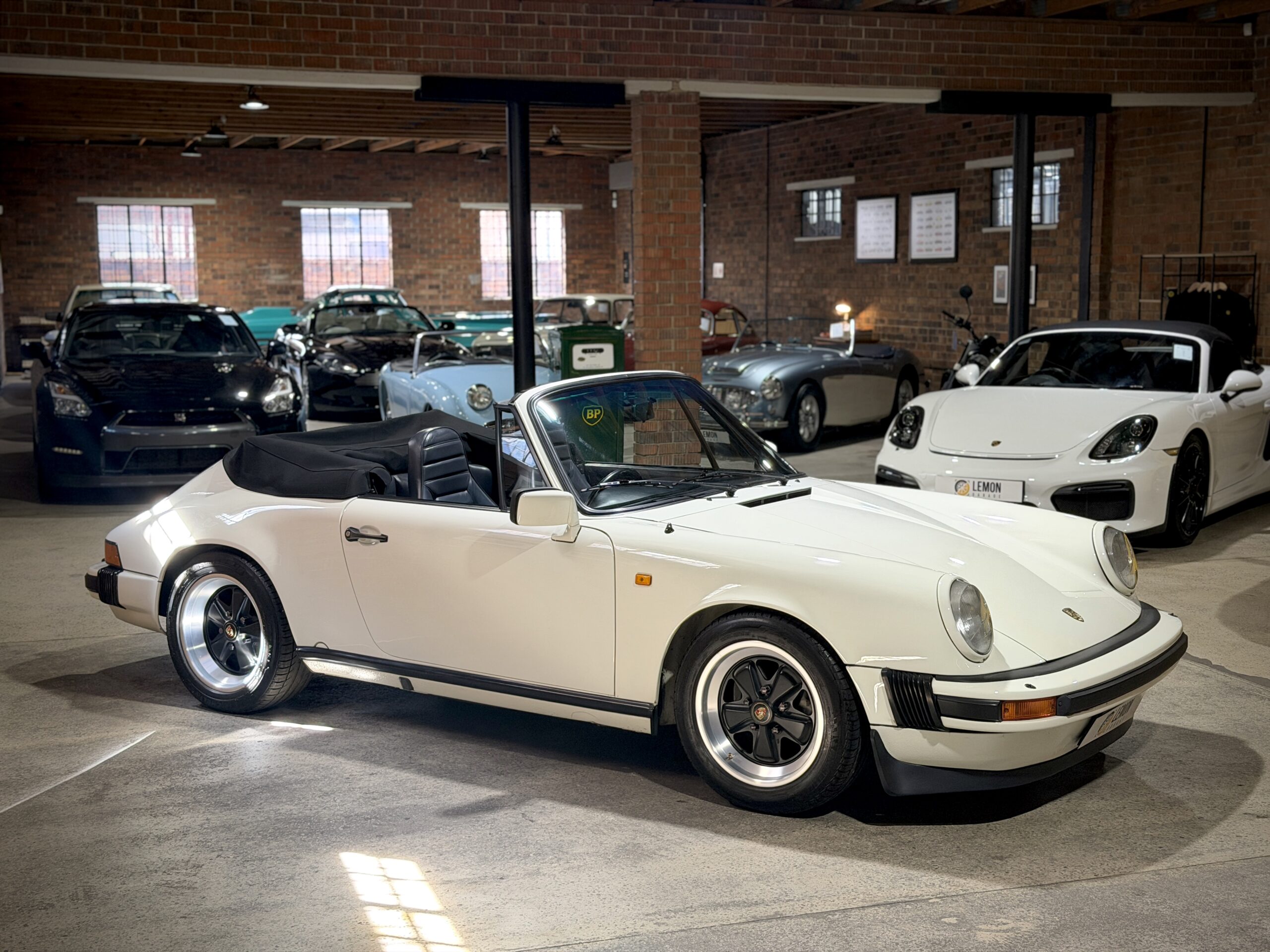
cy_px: 476
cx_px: 635
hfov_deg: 39.7
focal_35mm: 48
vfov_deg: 30.3
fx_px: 1761
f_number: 1.78
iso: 160
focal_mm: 6.76
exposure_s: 1/60
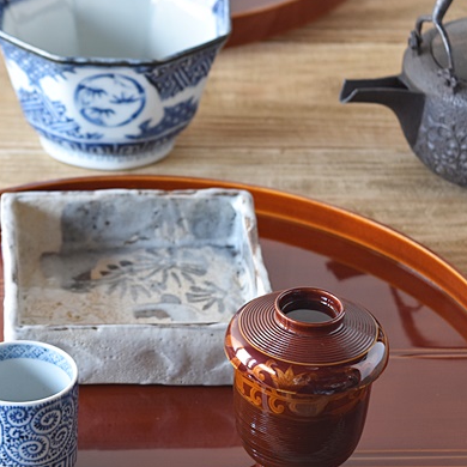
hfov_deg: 12.1
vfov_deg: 12.1
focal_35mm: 144
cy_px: 292
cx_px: 87
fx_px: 2196
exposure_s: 1/4
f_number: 5.6
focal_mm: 55
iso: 400
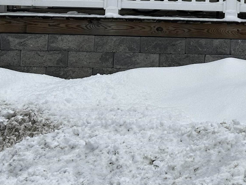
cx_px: 279
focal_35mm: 130
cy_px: -60
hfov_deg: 14.8
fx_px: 924
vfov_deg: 11.1
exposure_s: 1/3257
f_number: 1.78
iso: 64
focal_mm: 6.86
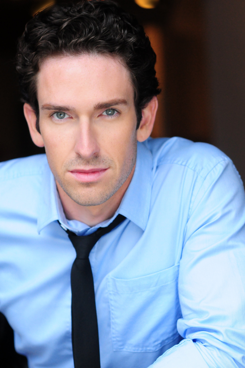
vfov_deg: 16.1
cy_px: 184
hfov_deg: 10.7
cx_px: 122
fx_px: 1305
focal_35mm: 128
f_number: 4
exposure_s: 1/800
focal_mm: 85
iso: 1250
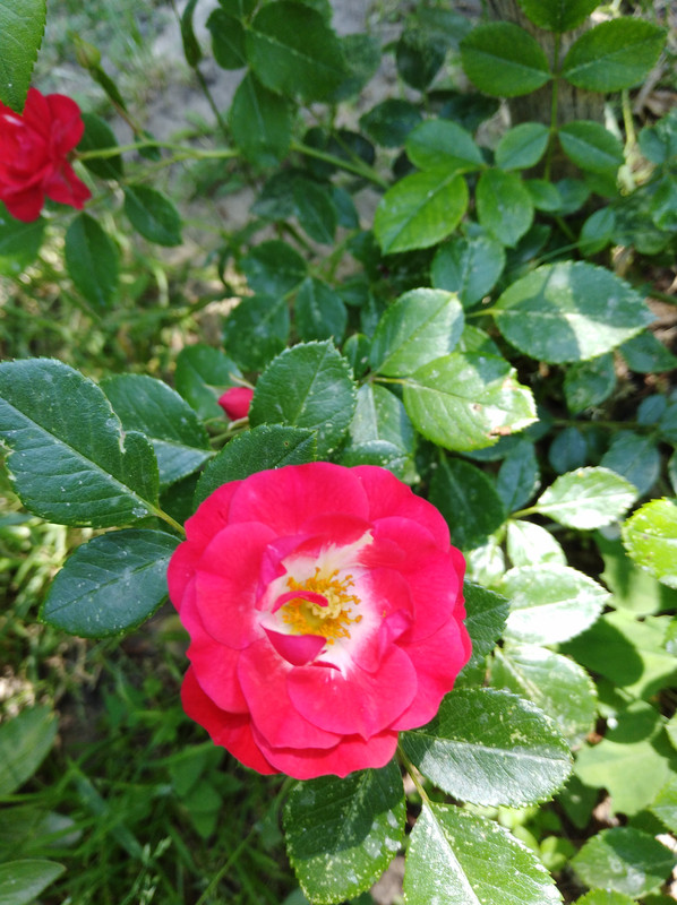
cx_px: 338
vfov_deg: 67.4
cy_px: 452
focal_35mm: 26
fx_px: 679
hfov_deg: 53.0
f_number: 2.2
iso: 191
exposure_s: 1/120
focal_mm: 3.83
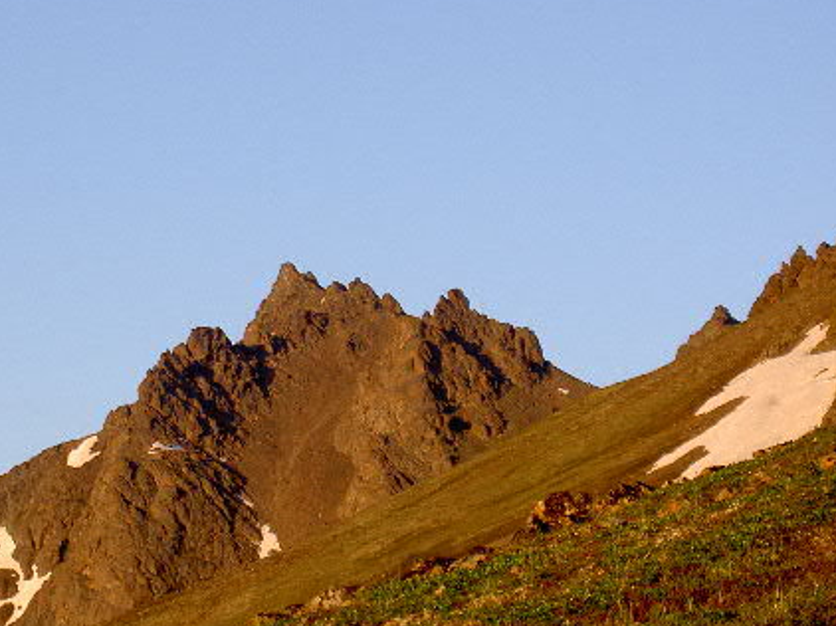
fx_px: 3983
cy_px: 368
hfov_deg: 12.0
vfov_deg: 9.0
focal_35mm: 165
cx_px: 269
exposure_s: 1/100
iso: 100
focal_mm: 24
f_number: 4.9
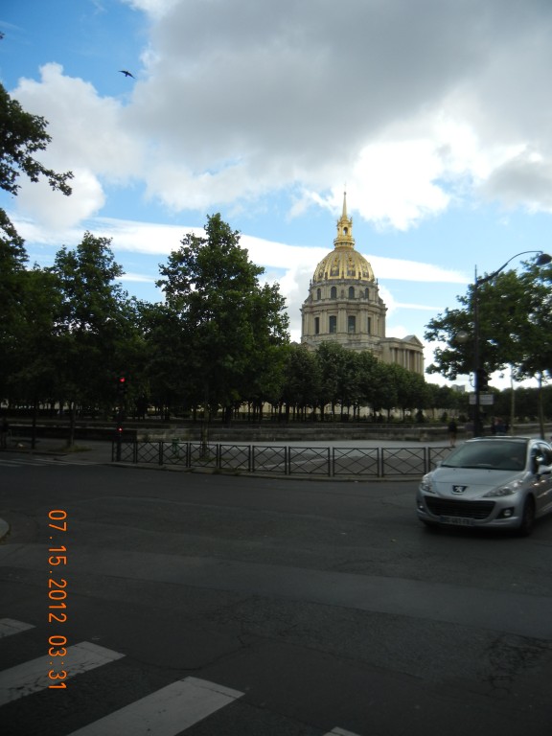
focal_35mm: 30
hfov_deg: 46.8
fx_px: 638
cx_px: 276
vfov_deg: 60.0
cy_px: 368
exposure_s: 1/347
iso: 160
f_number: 7
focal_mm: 5.4
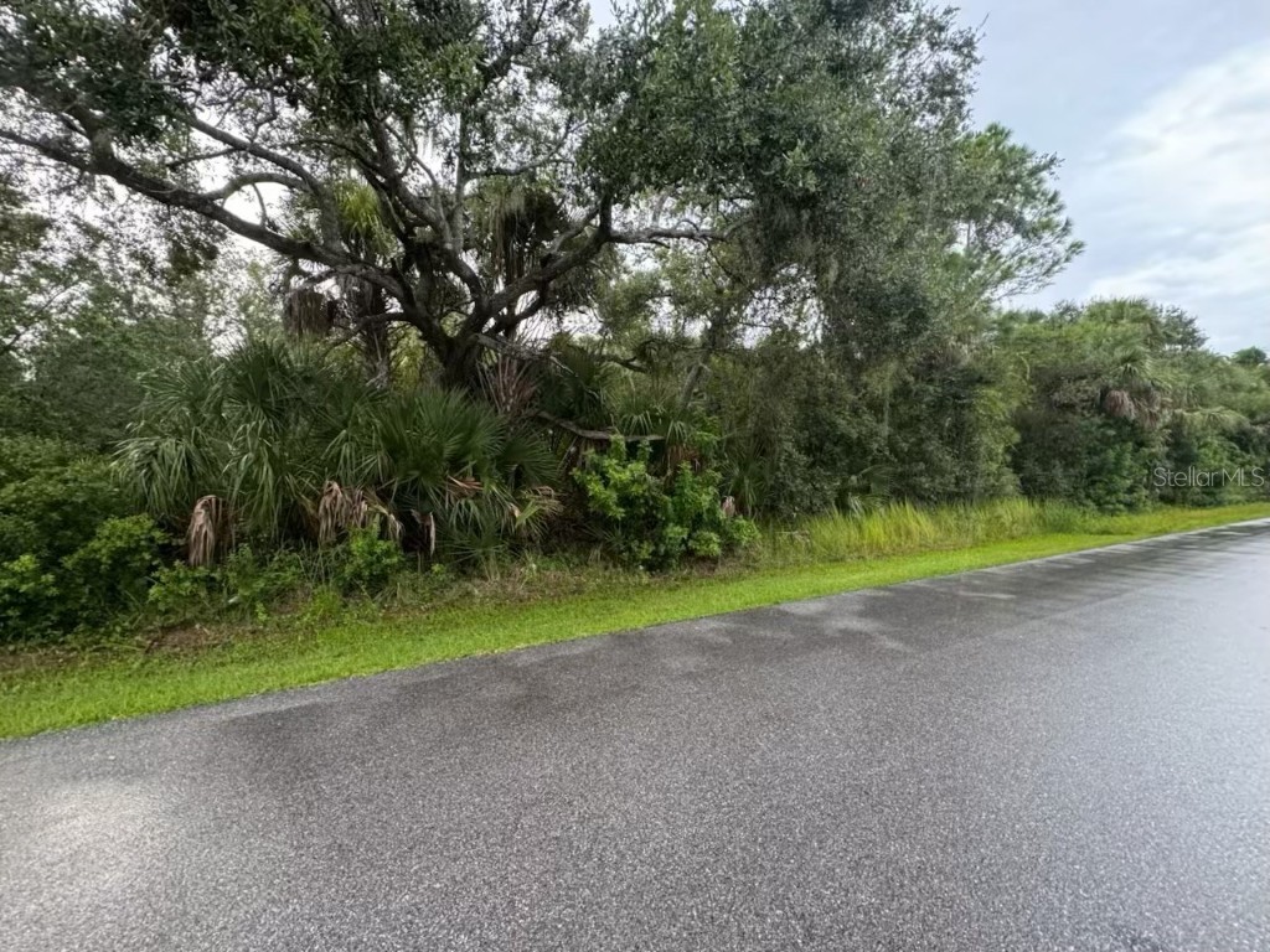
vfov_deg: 85.7
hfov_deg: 102.1
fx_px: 514
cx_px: 635
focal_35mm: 14
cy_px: 476
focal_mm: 2.22
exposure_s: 1/87
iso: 320
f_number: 2.2
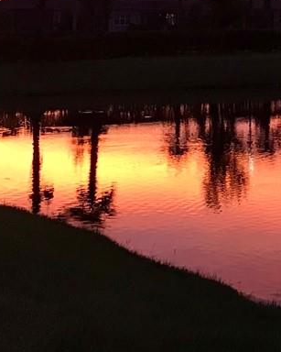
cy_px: -168
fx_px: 1186
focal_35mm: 114
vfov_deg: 15.6
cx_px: 310
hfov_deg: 13.3
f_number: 1.8
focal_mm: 3.99
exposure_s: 1/30
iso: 32
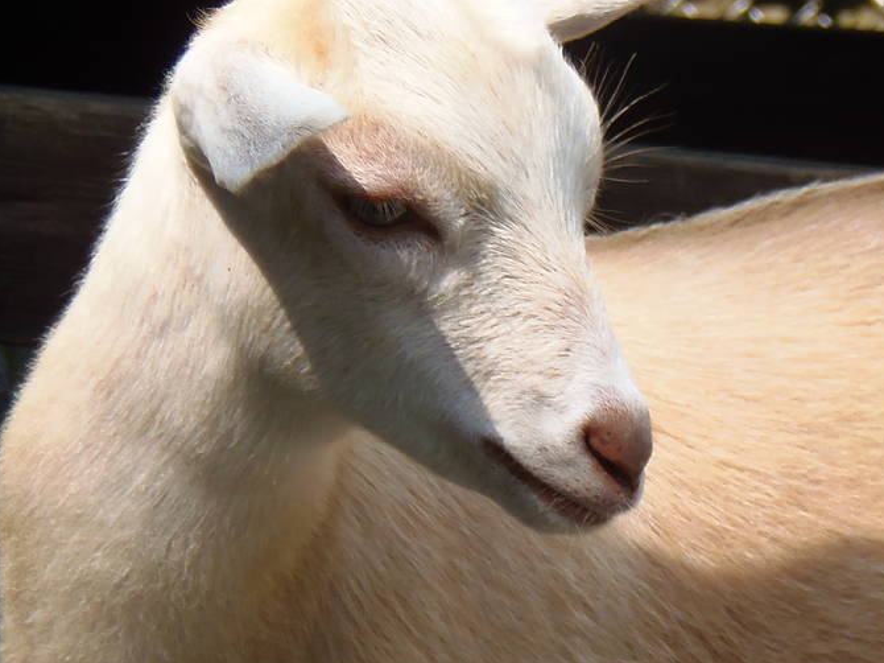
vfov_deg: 4.6
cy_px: 495
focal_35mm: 325
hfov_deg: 6.1
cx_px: 670
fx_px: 8297
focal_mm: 25.2
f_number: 4.7
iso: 64
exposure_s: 1/250
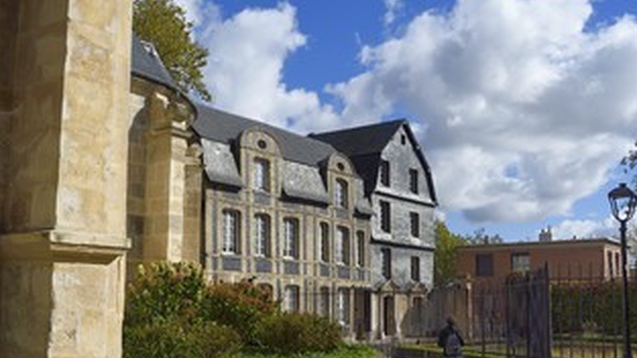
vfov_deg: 26.4
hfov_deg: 45.4
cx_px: 277
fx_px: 760
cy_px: 236
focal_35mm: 45
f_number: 14
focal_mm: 32
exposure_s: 1/250
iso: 200
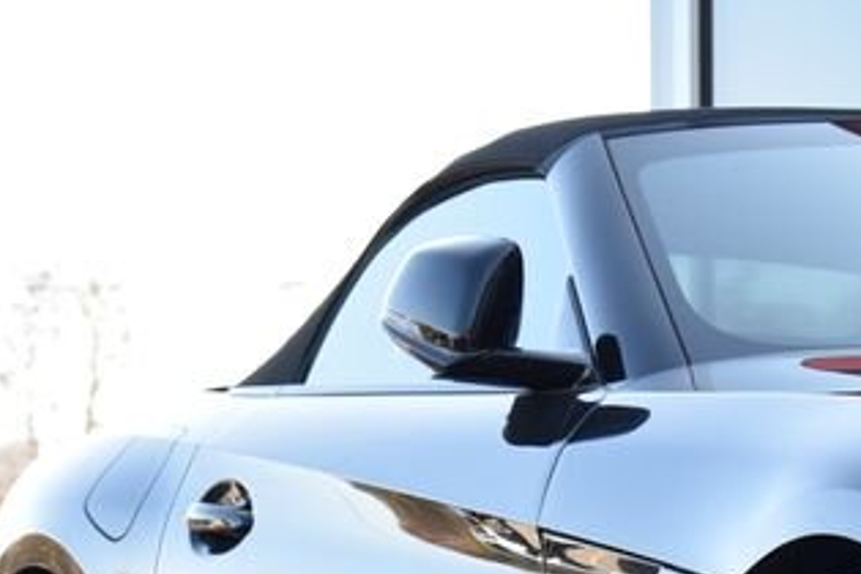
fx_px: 4281
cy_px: 735
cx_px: 1307
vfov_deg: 7.6
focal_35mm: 179
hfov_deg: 11.0
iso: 500
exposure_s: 1/160
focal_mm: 55
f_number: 6.3
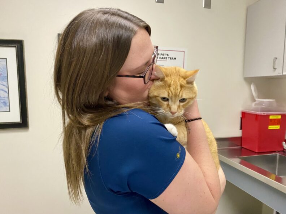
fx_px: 215
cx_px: 143
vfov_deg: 53.1
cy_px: 107
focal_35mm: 26
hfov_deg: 67.3
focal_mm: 4.25
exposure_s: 1/60
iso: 320
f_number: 1.8
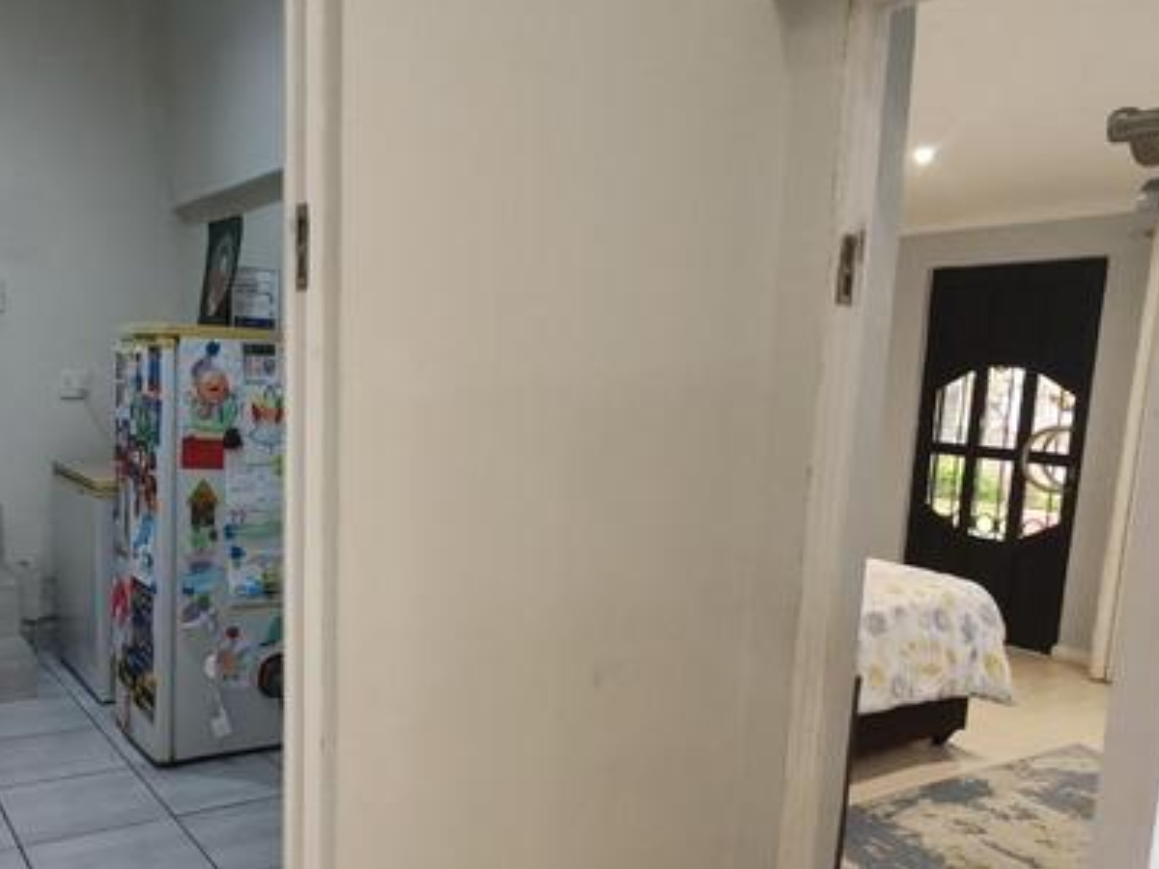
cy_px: 536
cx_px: 409
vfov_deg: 43.9
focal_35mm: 32
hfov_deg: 55.9
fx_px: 1071
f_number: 2.2
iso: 320
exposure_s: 1/33
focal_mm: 1.96
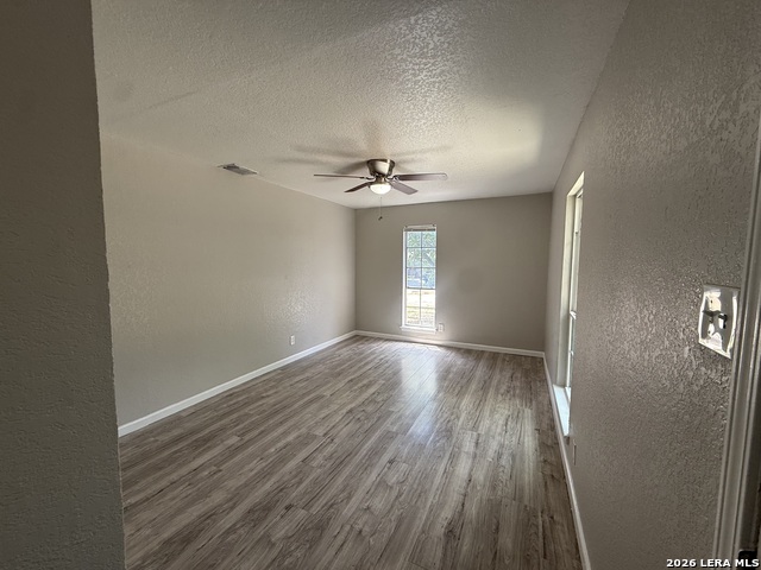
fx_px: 308
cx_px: 380
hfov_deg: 102.1
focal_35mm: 14
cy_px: 285
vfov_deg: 85.7
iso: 64
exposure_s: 1/99
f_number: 2.2
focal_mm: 2.22
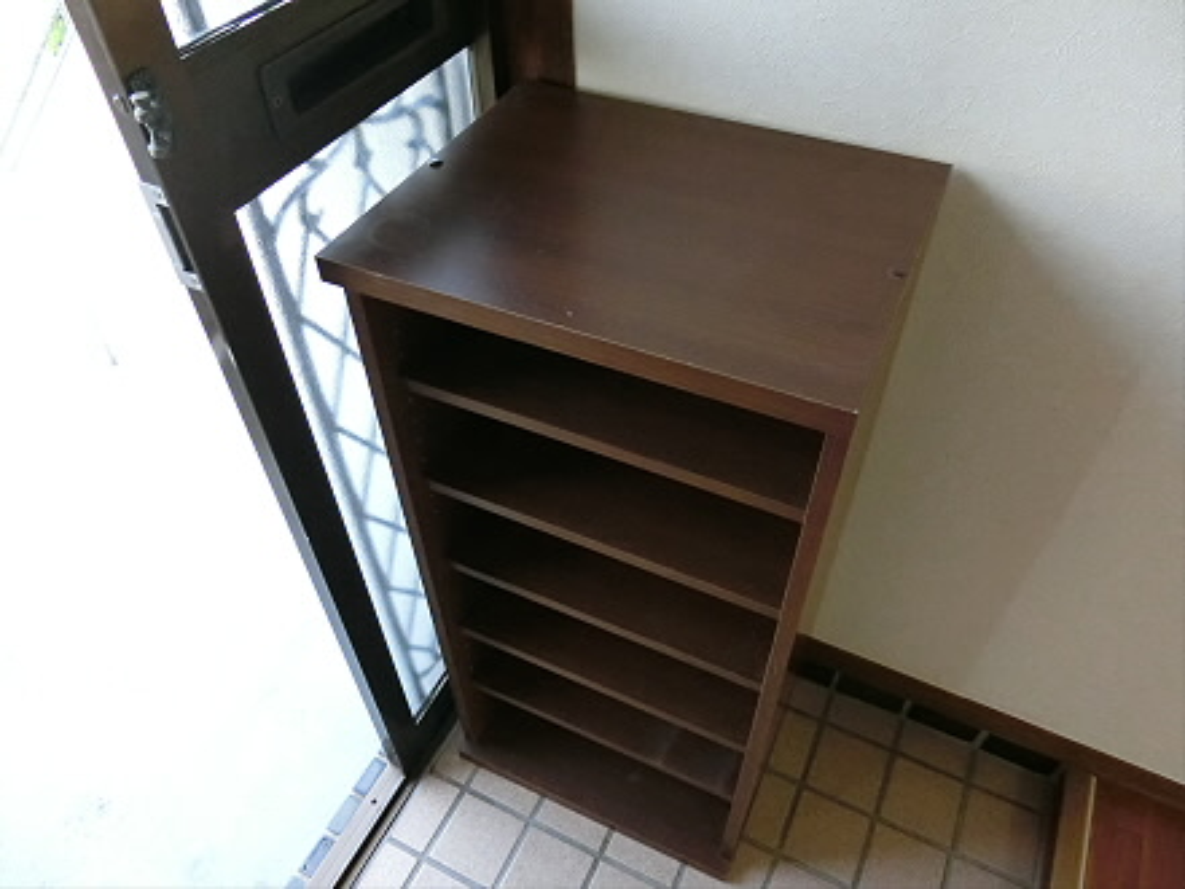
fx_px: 856
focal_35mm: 25
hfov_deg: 69.4
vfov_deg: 54.9
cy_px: 444
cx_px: 592
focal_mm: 5.4
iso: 1600
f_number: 2.8
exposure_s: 1/400
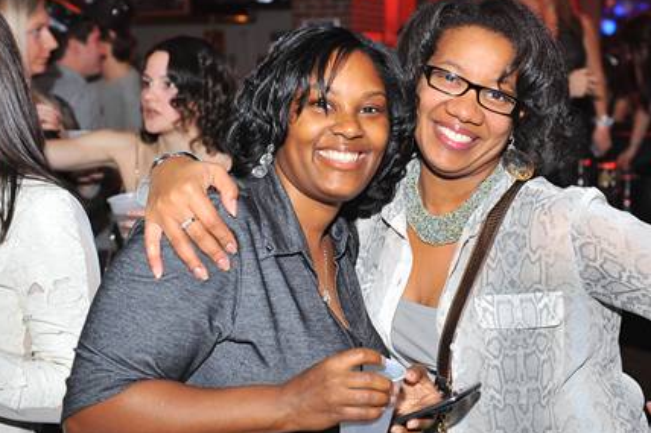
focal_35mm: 54
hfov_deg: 36.7
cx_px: 402
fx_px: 976
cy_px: 161
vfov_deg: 25.0
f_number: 4
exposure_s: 1/100
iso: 1250
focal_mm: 42
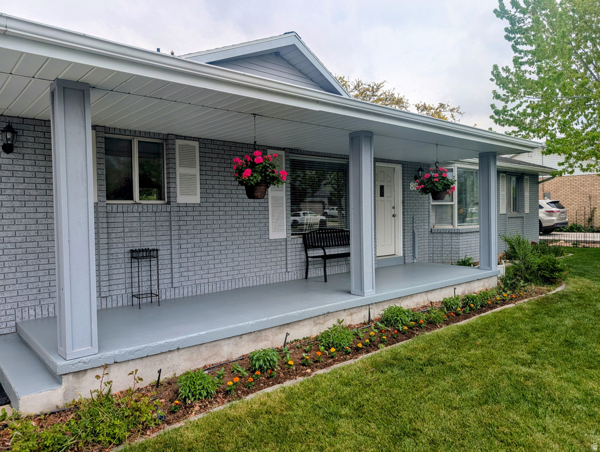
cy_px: 226
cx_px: 300
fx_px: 417
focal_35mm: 24
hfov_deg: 71.5
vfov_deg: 56.9
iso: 23
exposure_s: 1/798
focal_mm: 6.9
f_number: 1.68
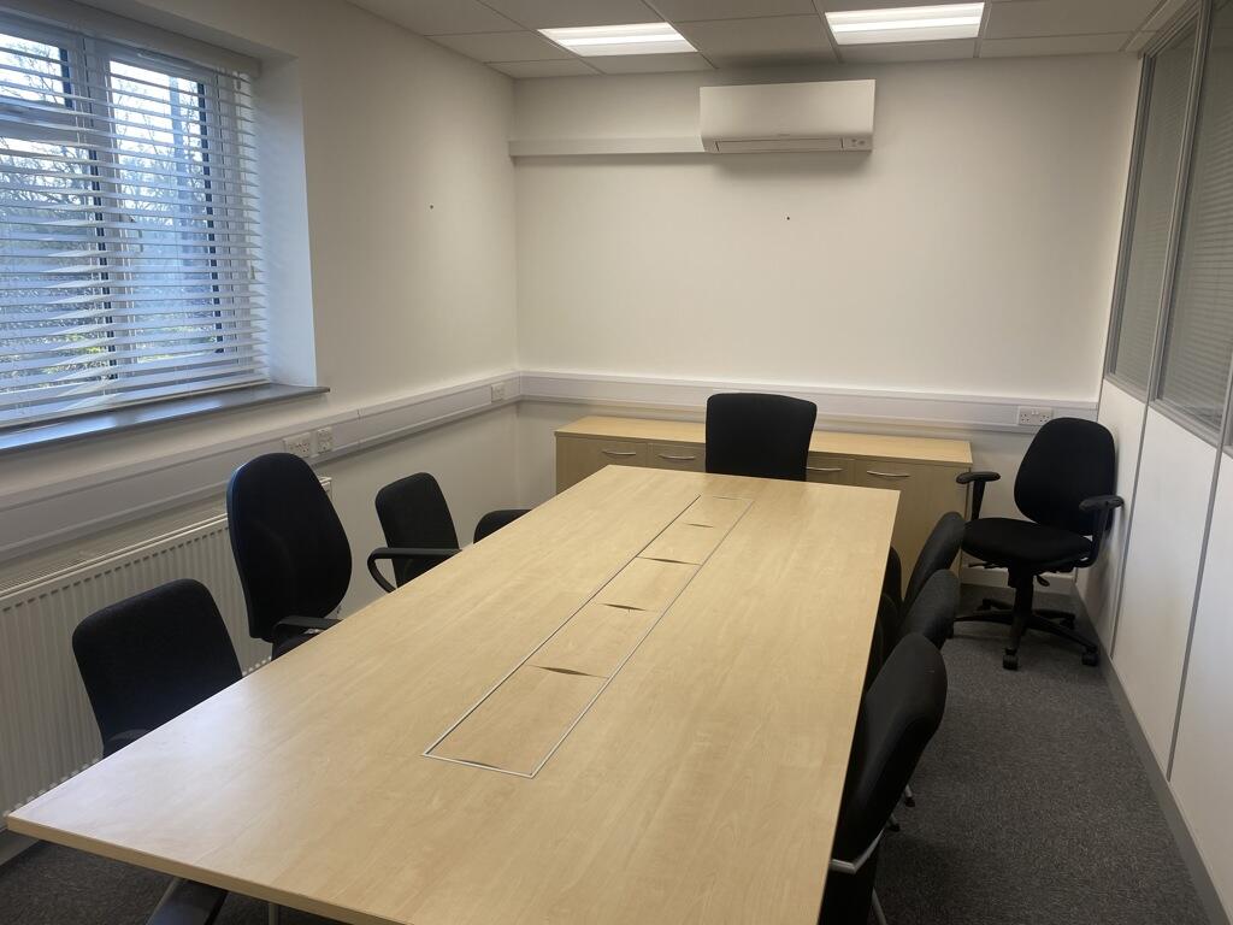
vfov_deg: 53.1
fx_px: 926
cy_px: 462
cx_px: 616
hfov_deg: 67.3
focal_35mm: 26
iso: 32
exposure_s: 1/133
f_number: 1.8
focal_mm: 4.25
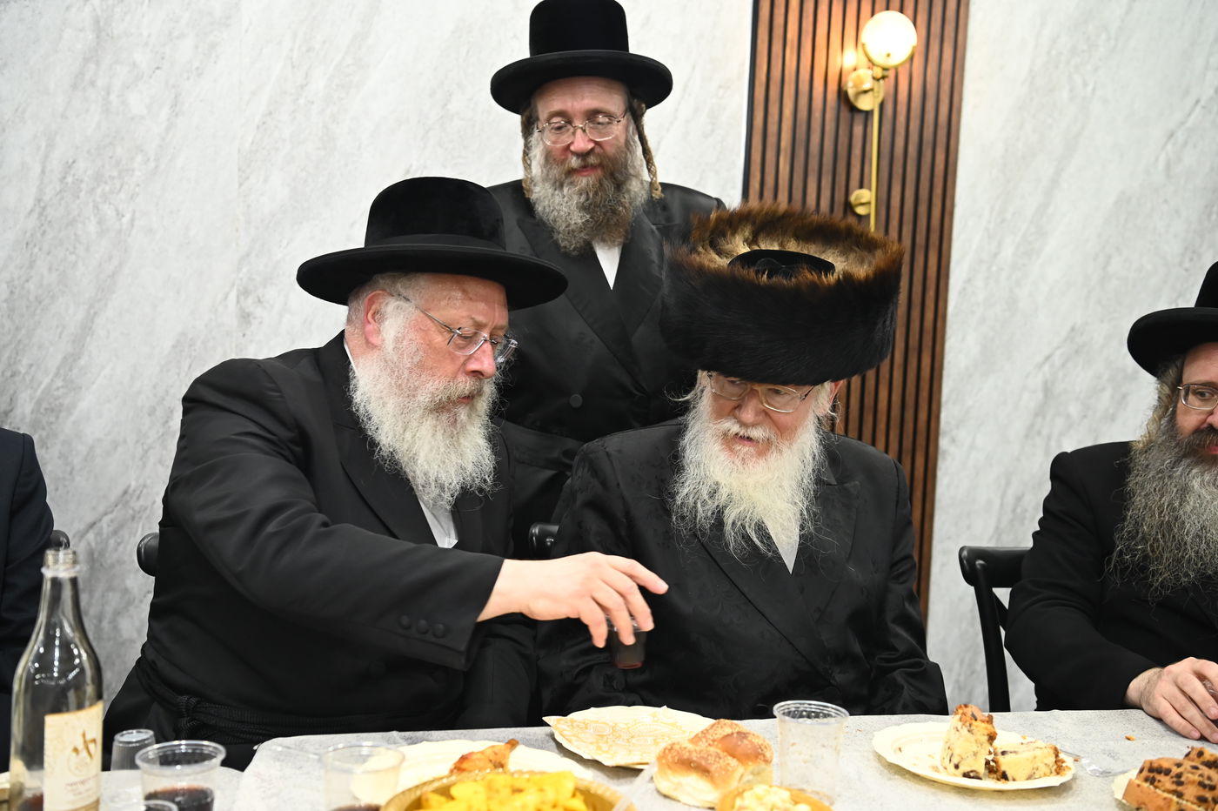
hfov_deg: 44.5
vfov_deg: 30.5
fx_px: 1488
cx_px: 609
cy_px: 406
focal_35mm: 44
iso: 1600
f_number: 4
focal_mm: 44
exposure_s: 1/160
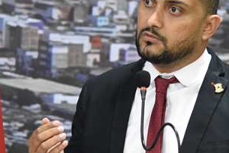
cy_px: 107
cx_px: 171
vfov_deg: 4.5
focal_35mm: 308
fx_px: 1961
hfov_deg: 6.7
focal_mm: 98
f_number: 4.5
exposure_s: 1/60
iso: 4000
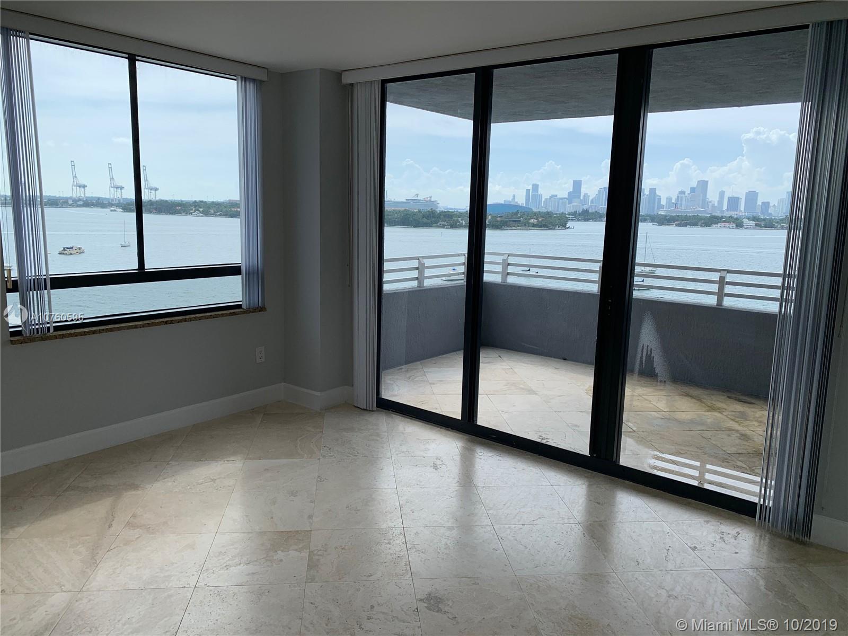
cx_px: 424
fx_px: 637
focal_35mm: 26
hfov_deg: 67.3
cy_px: 318
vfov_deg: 53.1
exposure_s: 1/919
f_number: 1.8
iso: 25
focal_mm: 4.25
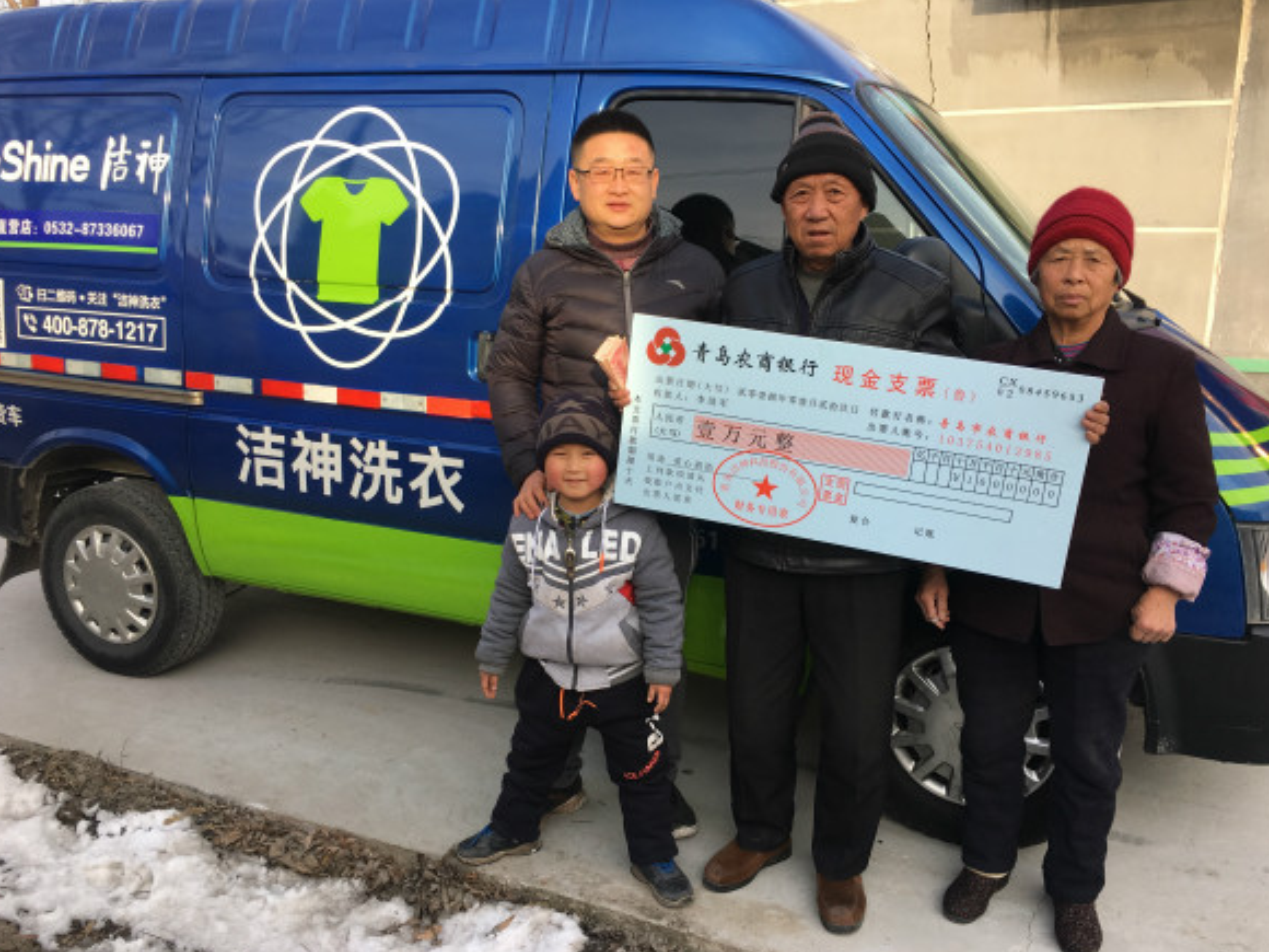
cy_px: 490
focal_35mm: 30
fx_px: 1100
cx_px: 643
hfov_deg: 60.0
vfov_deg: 46.8
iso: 25
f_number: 2.2
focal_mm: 4.15
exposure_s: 1/382
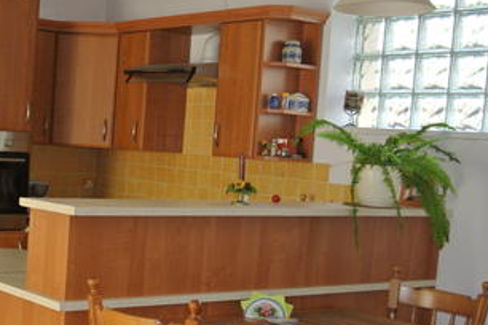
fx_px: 922
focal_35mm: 68
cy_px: 235
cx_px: -3
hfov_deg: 27.9
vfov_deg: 19.9
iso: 200
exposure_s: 1/60
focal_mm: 12
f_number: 3.8
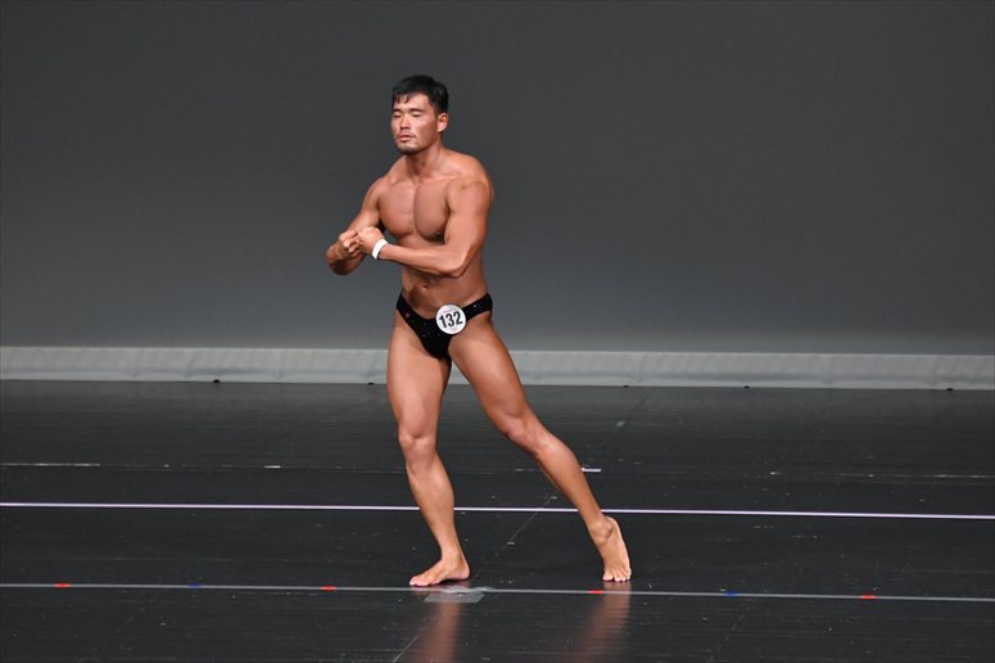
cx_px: 498
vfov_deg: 4.4
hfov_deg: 6.5
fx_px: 8702
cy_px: 332
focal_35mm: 315
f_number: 5.6
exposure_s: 1/400
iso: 4000
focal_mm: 210
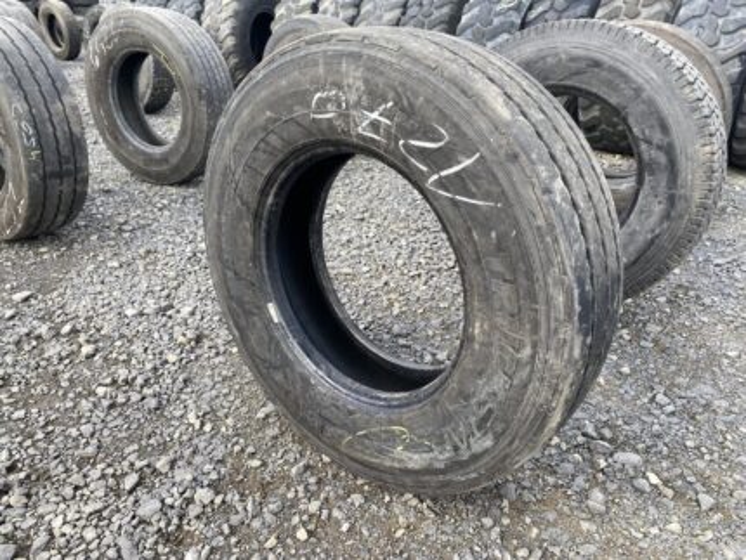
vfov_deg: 53.1
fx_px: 561
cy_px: 280
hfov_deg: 67.3
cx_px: 373
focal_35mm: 26
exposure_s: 1/267
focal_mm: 4.25
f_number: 1.8
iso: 32
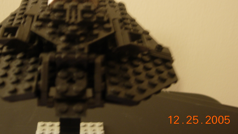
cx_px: 93
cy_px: 31
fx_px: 353
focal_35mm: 56
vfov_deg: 21.2
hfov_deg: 37.1
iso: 74
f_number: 2.9
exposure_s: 1/4
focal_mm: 8.5
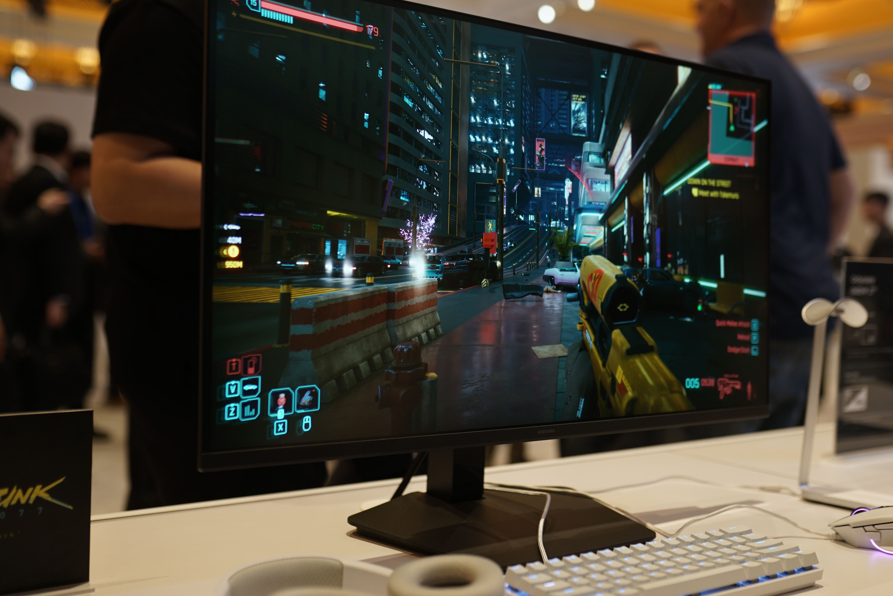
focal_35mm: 41
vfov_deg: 32.6
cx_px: 507
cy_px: 293
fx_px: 1017
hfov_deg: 47.3
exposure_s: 1/100
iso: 400
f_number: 2.2
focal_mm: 35
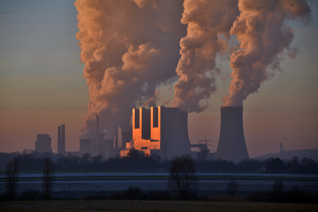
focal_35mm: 153
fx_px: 1351
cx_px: 159
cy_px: 106
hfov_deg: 13.4
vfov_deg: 9.0
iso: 100
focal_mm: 102
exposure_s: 1/160
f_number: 5.6
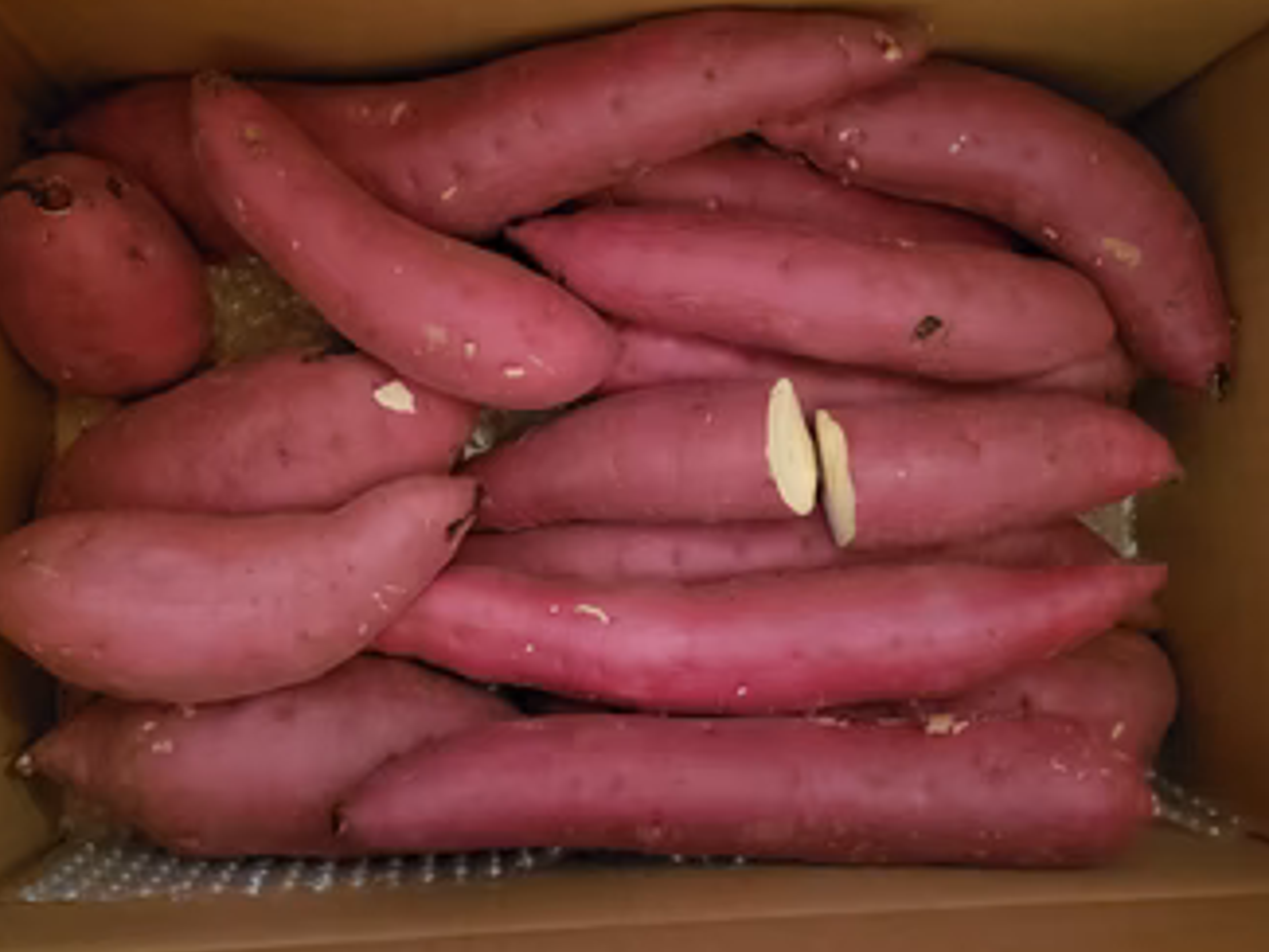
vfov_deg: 44.2
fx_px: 1174
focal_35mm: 32
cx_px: 636
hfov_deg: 56.8
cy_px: 464
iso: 1250
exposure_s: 1/10
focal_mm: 4.3
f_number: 1.5
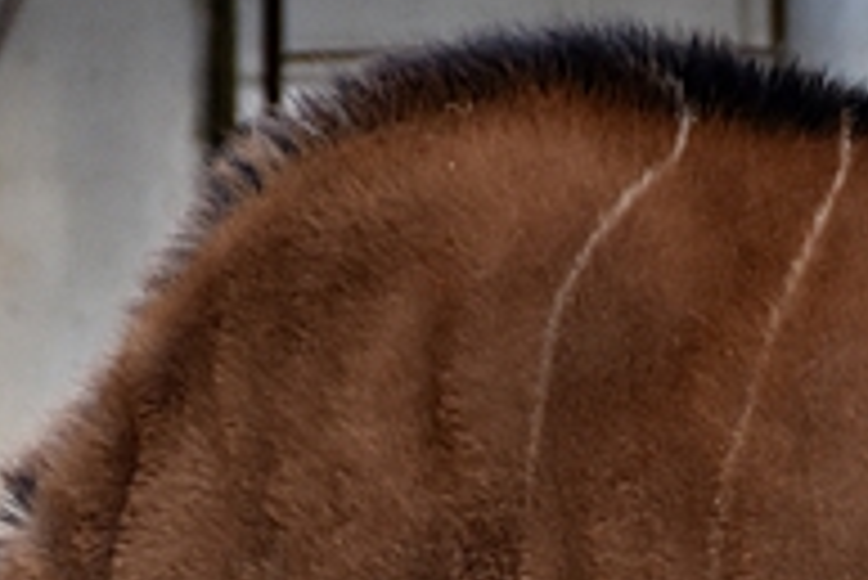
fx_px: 15370
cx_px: 1003
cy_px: 1221
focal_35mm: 637
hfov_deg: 3.2
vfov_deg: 2.2
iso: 640
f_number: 5.3
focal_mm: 80
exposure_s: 1/250
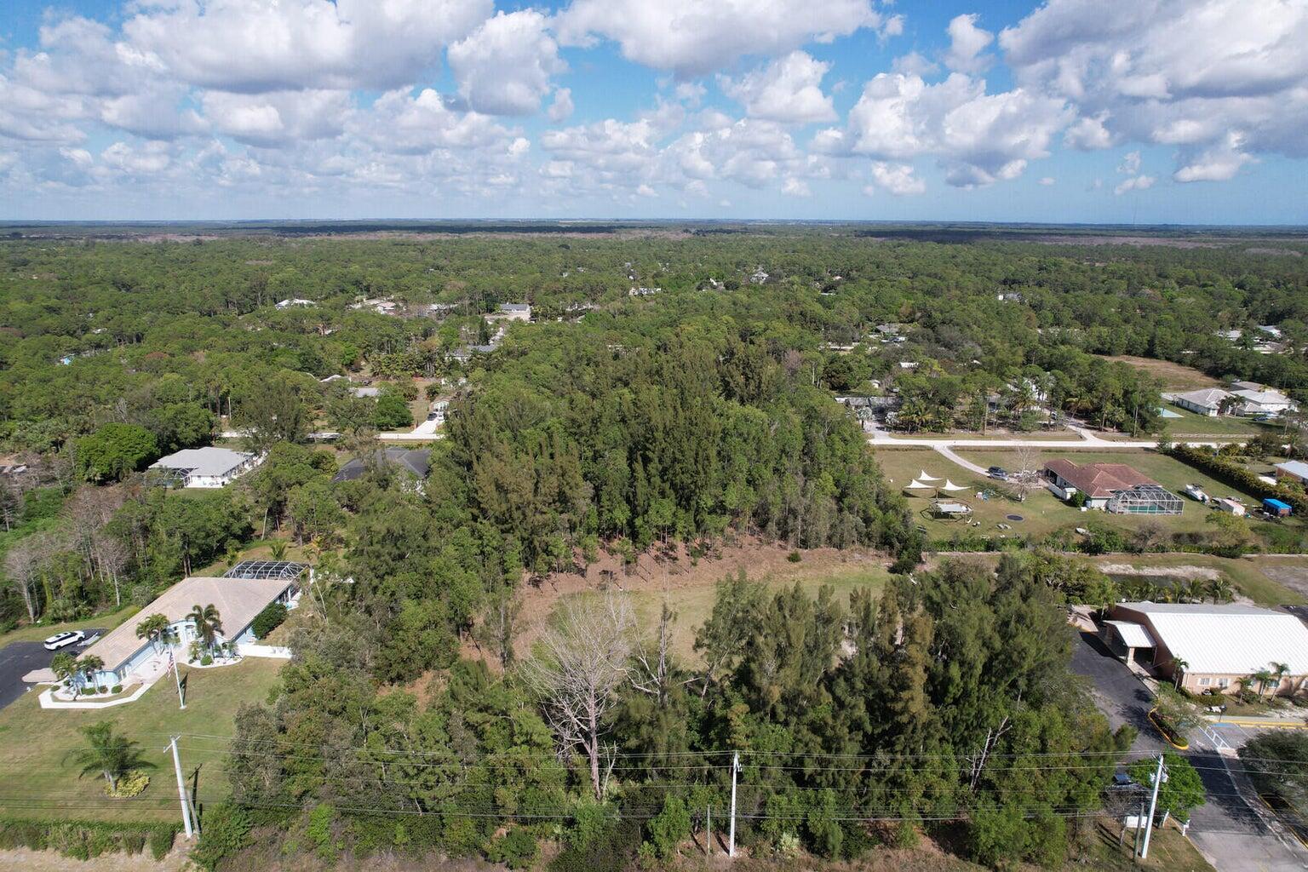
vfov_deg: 57.2
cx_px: 654
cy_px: 436
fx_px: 799
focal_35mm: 22
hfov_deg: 78.6
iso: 140
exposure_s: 1/2500
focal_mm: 8.38
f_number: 2.8
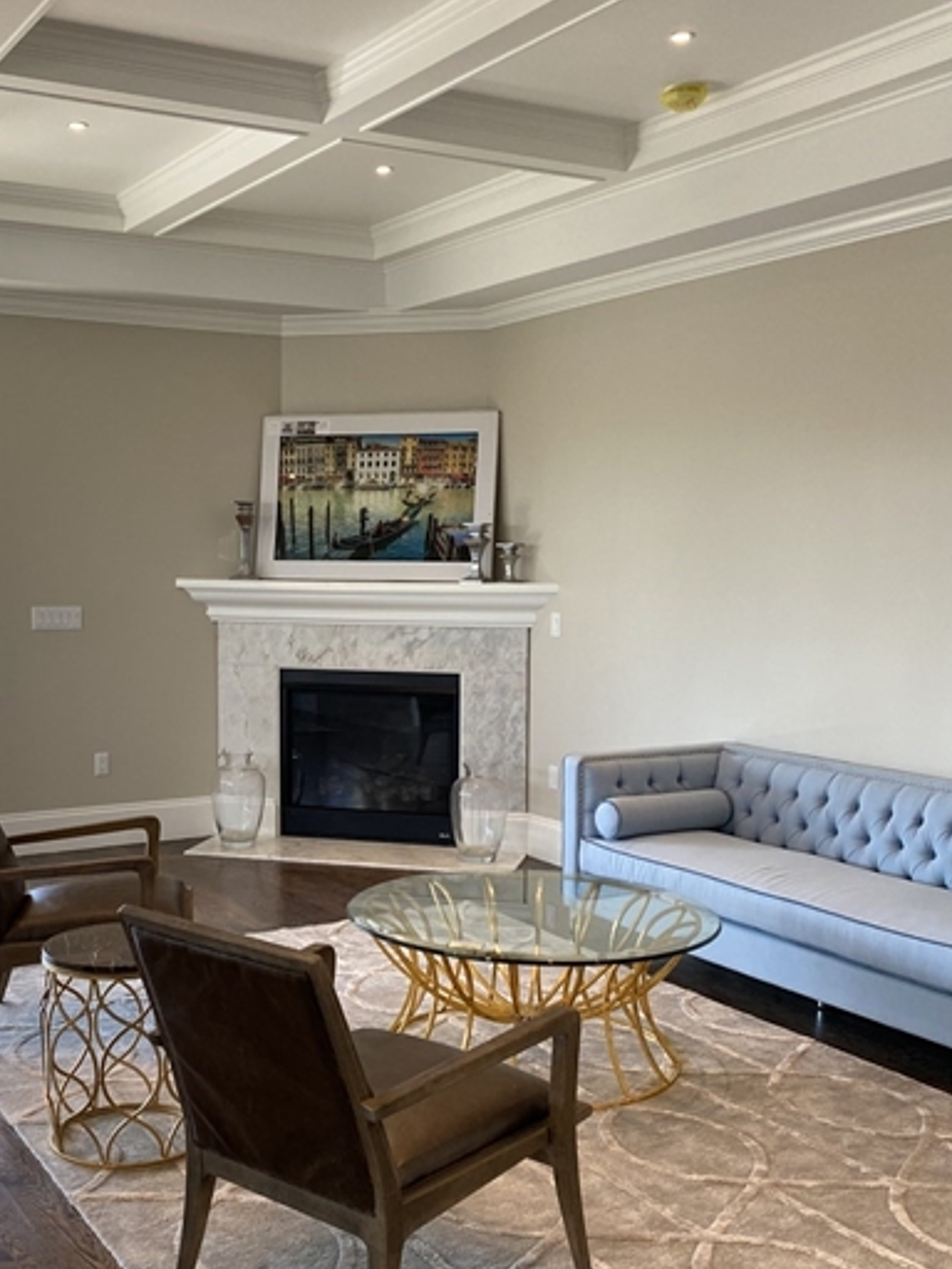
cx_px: 350
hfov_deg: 36.6
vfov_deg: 47.8
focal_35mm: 39
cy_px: 696
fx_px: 1430
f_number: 1.8
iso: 80
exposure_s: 1/120
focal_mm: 4.25
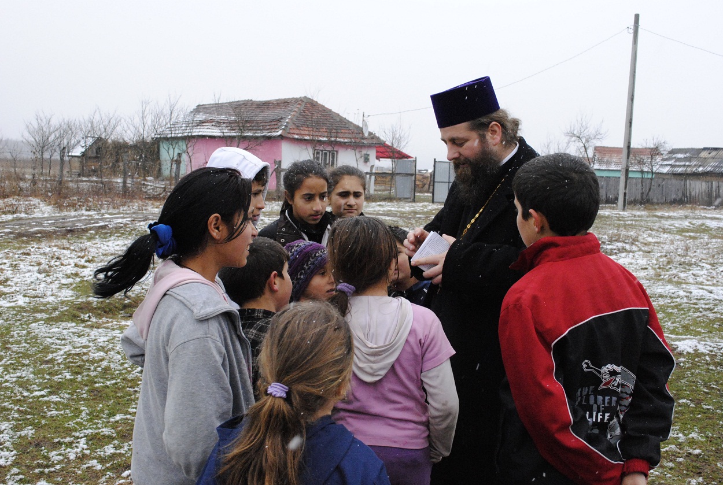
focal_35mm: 39
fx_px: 785
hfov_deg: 49.5
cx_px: 362
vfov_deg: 34.4
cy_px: 242
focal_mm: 26
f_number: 7.1
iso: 1600
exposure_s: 1/200
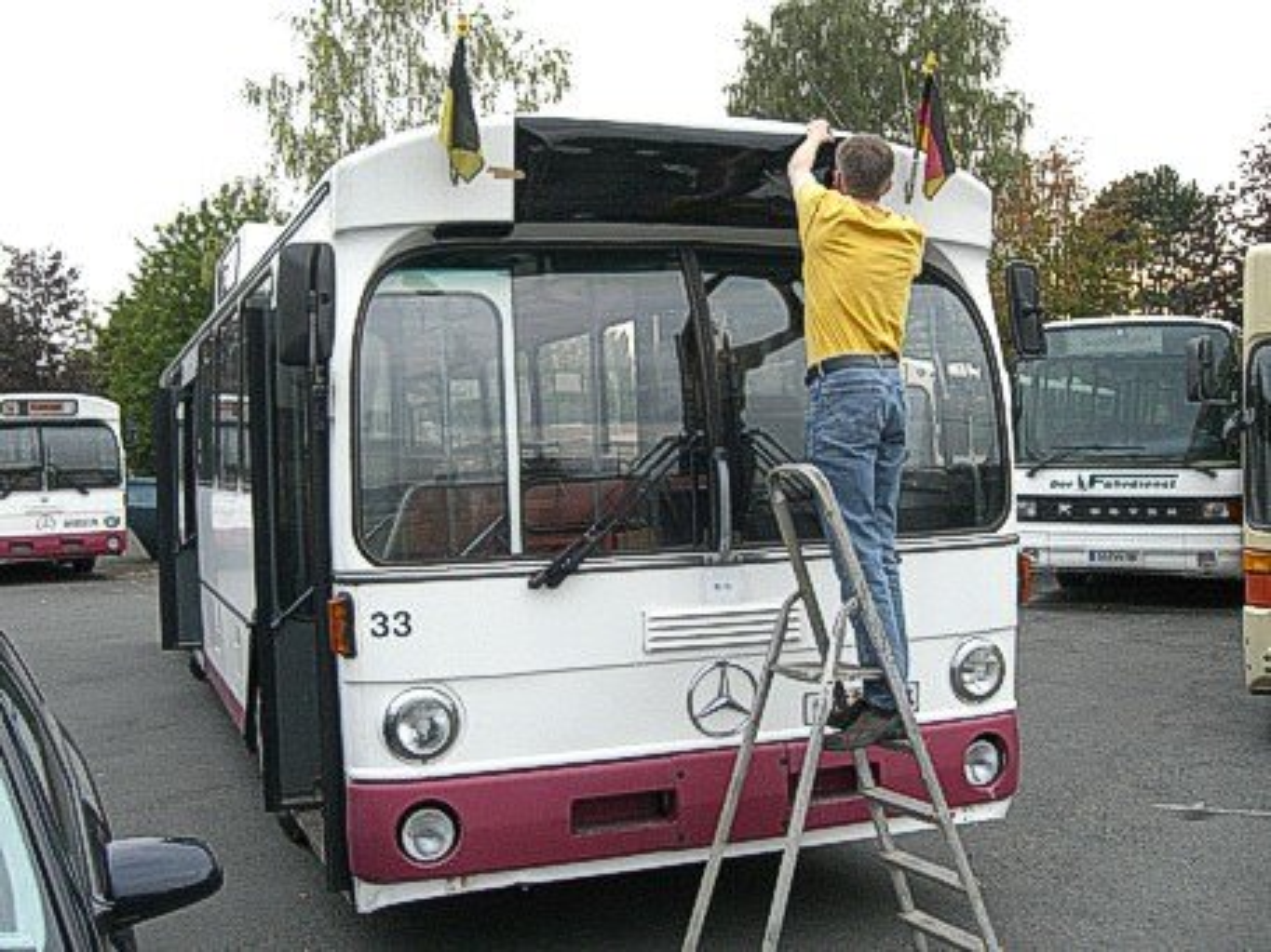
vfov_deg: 37.7
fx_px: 1395
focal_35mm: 38
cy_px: 476
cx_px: 636
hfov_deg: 49.0
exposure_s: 1/125
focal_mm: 6.3
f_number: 3.1
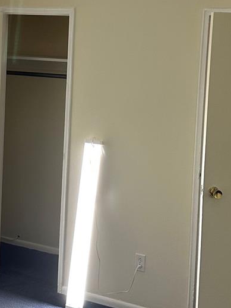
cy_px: 108
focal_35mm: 71
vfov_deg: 27.3
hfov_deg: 20.5
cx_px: 53
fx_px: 632
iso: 160
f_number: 1.78
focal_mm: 6.86
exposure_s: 1/120
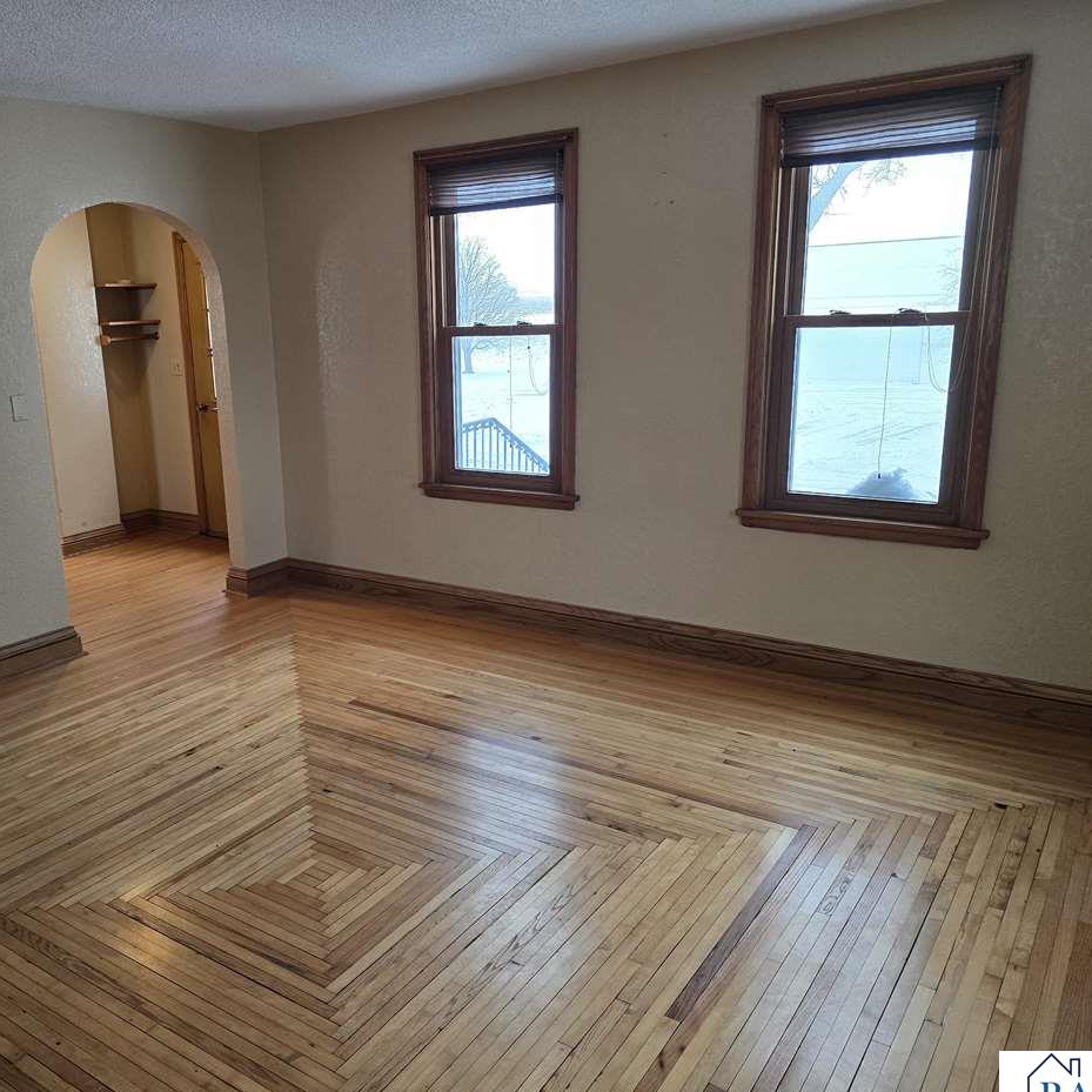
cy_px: 545
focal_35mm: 28
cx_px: 394
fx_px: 999
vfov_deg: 57.3
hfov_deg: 56.4
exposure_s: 1/120
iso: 160
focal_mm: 6.3
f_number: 1.7
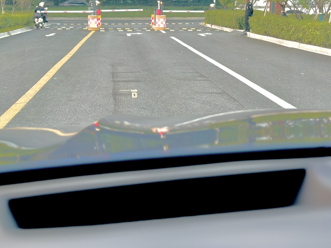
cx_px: 166
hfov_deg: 39.7
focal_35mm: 48
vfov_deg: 30.3
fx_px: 459
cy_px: 124
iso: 125
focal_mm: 6.86
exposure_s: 1/60
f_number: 1.78
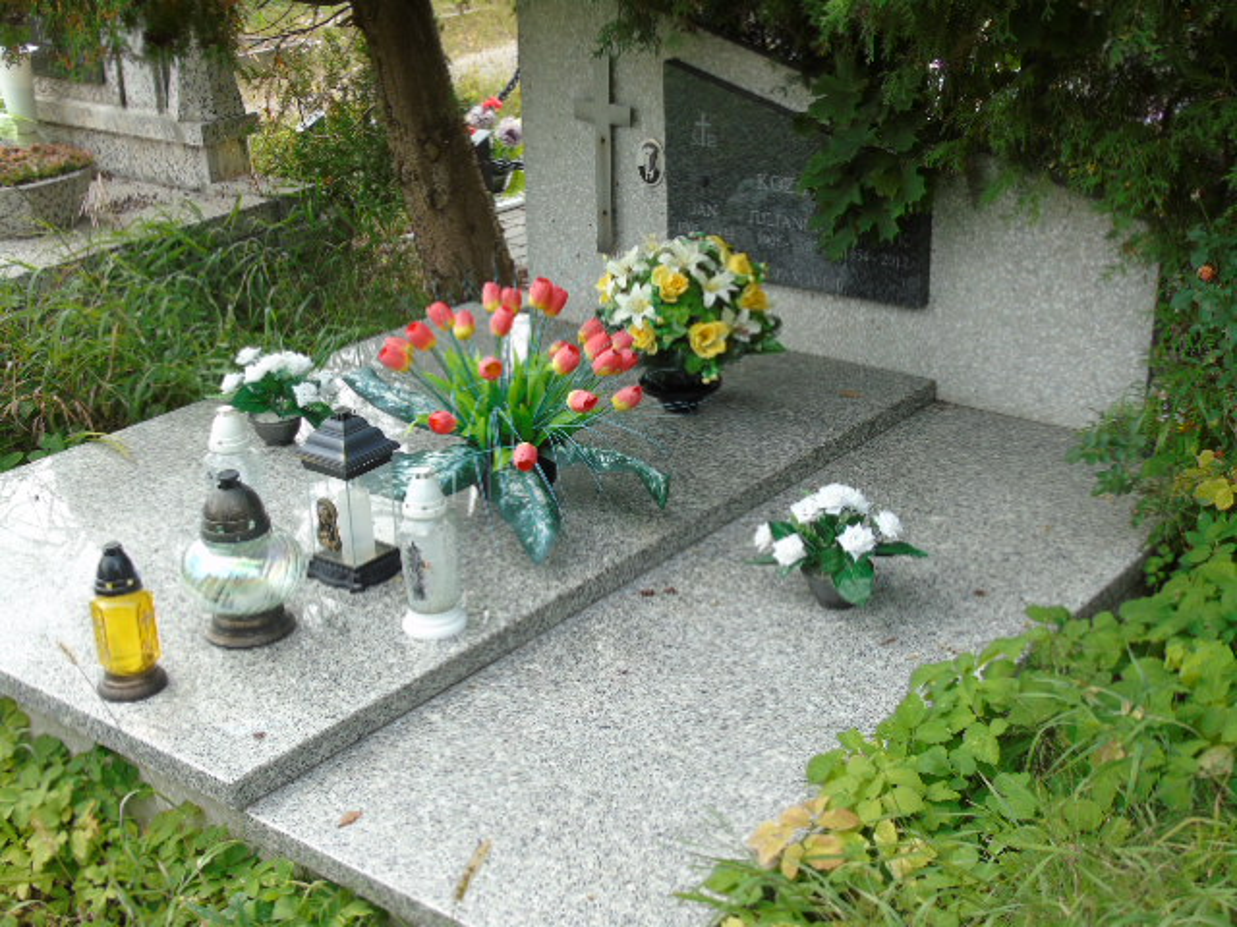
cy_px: 464
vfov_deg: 31.5
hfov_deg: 41.2
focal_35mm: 46
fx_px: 1644
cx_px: 618
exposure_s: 1/100
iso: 80
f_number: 4.1
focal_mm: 8.2
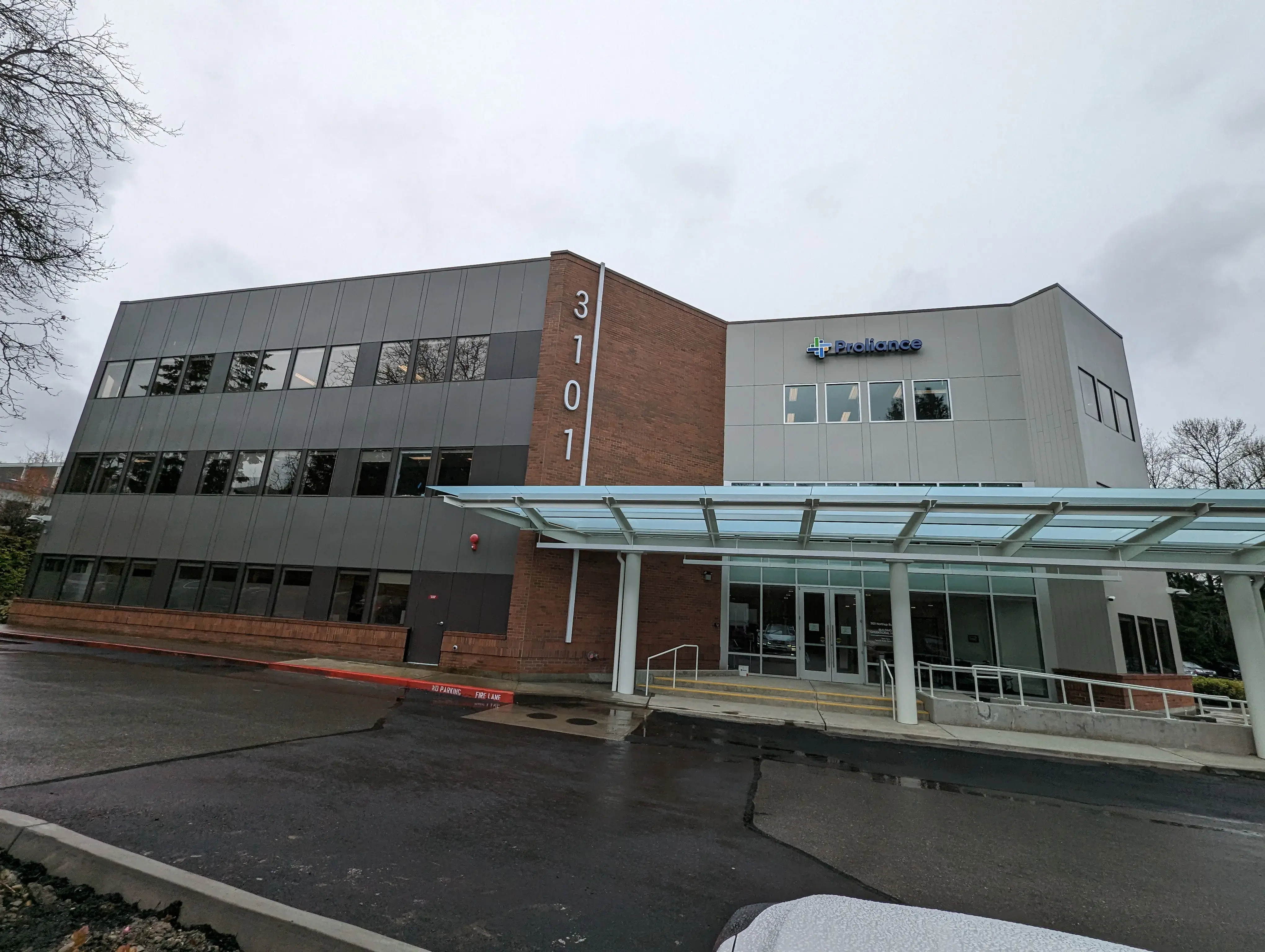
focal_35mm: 13
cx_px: 632
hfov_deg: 106.1
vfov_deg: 90.1
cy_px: 476
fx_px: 476
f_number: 2.2
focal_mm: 1.95
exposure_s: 1/903
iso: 48
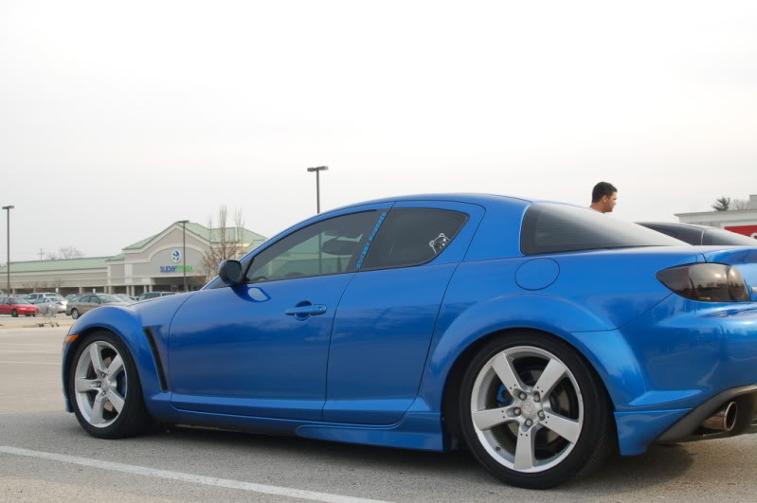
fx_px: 882
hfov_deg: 46.4
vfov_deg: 31.8
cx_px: 378
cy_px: 252
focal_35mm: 42
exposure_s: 1/160
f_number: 6.3
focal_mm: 28
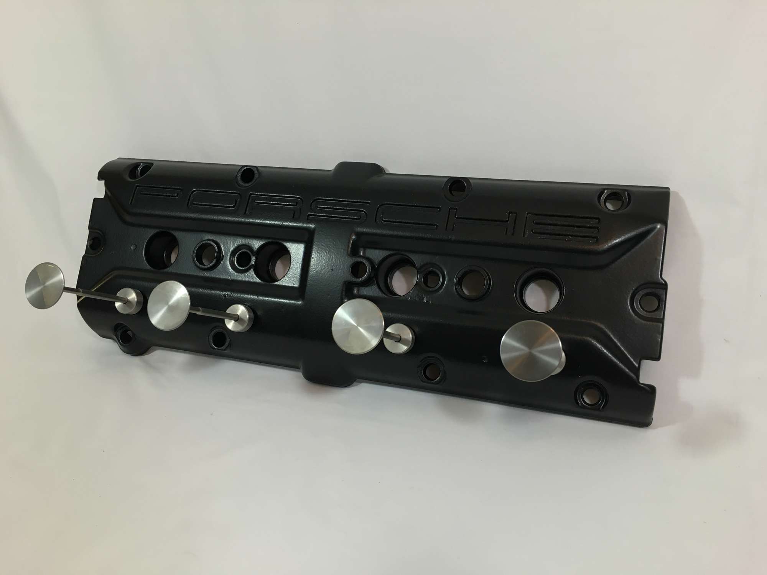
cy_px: 288
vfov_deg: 48.2
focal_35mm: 29
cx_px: 384
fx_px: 643
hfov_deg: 61.7
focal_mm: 4.15
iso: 50
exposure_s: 1/33
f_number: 2.2
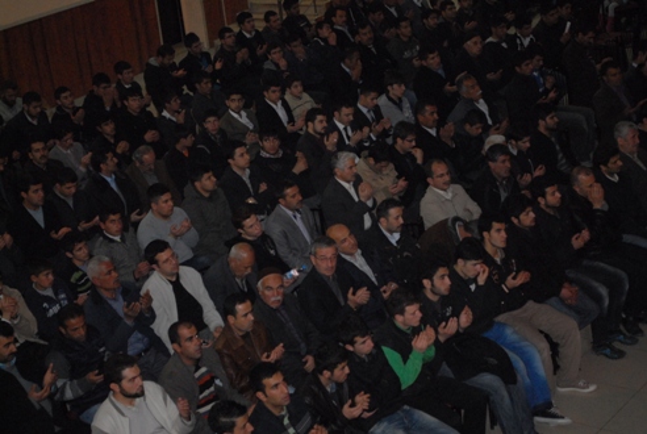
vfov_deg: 19.0
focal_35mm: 72
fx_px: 1296
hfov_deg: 28.0
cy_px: 217
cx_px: 324
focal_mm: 48
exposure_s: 1/30
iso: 1250
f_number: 5.6
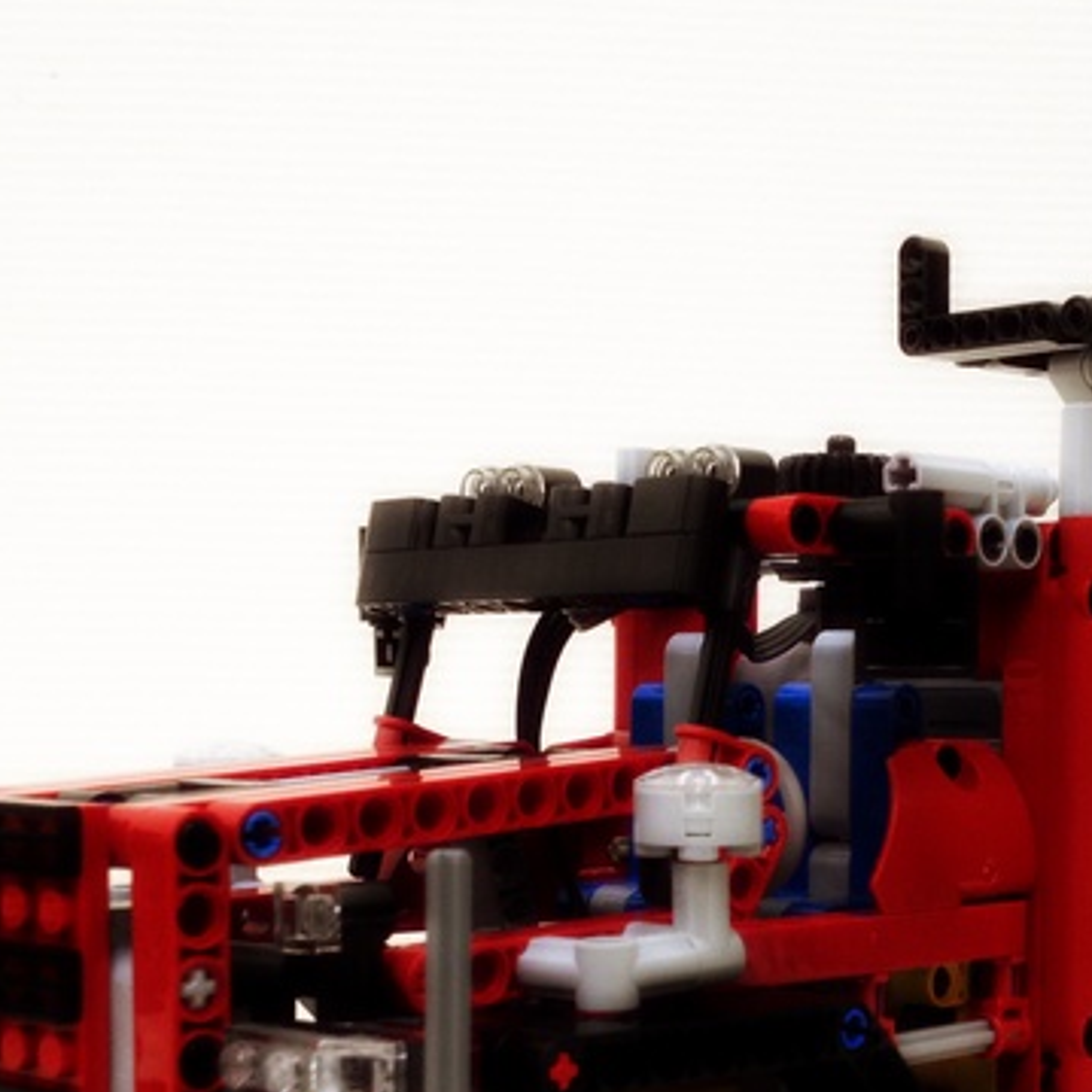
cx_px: 815
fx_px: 2463
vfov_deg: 24.6
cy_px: 870
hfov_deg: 24.7
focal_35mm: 69
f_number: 2.4
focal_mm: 4.28
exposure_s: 1/20
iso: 125
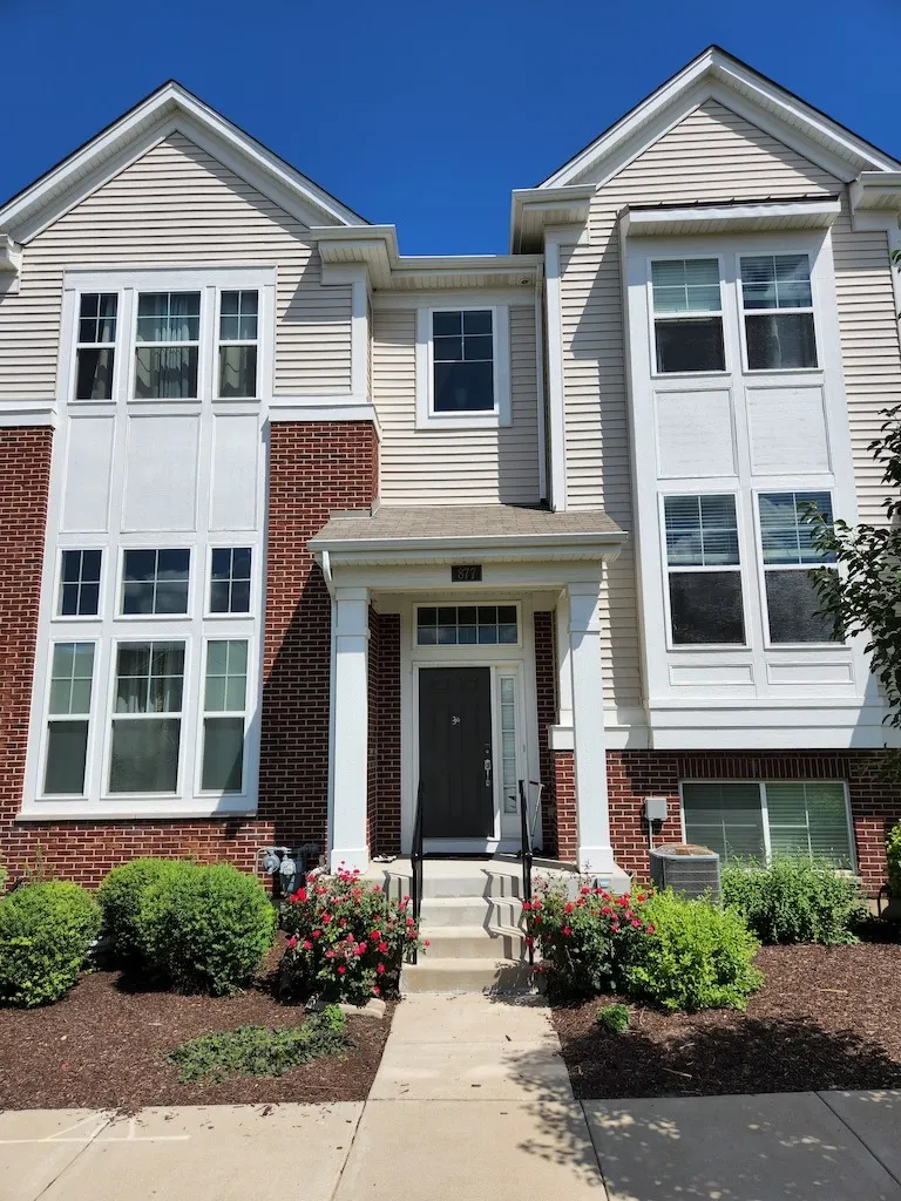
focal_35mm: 23
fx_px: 798
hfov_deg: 58.9
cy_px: 600
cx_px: 450
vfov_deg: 73.9
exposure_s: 1/2134
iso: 20
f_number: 1.8
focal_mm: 5.4
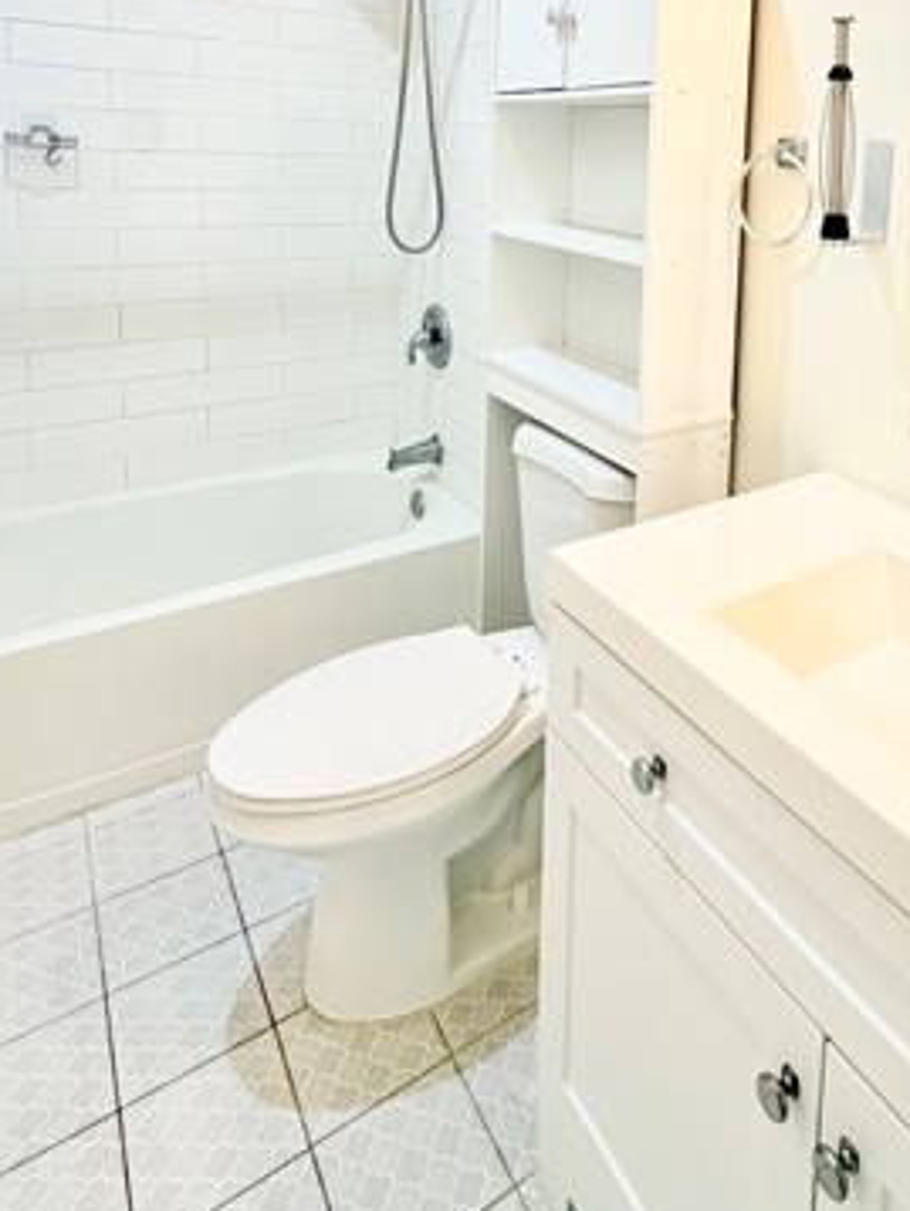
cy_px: 257
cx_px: 670
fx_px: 875
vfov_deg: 63.8
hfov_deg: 52.8
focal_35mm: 25
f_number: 2.2
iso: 250
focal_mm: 2.22
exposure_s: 1/60
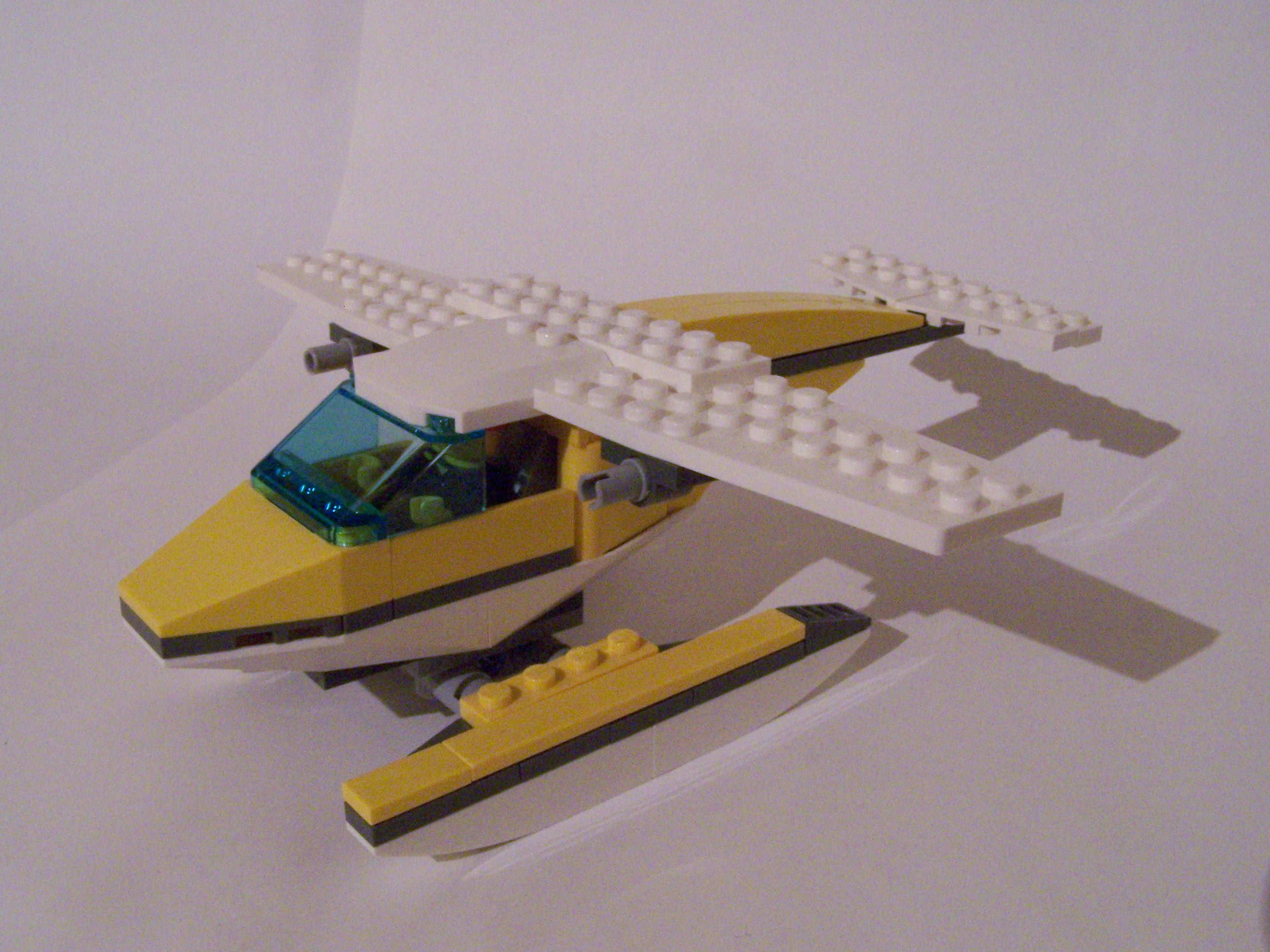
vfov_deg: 37.7
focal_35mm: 38
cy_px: 476
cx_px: 635
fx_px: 1394
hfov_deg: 49.0
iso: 400
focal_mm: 6.3
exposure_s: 1/4
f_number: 7.1
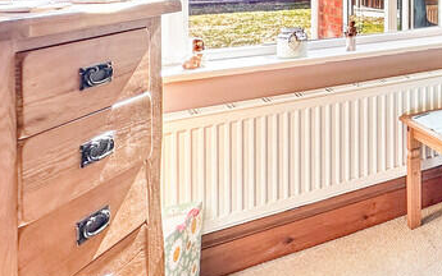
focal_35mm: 44
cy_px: -15
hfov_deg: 29.2
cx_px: 653
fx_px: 530
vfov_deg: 27.2
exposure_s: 1/100
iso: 50
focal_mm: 2.22
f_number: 2.2
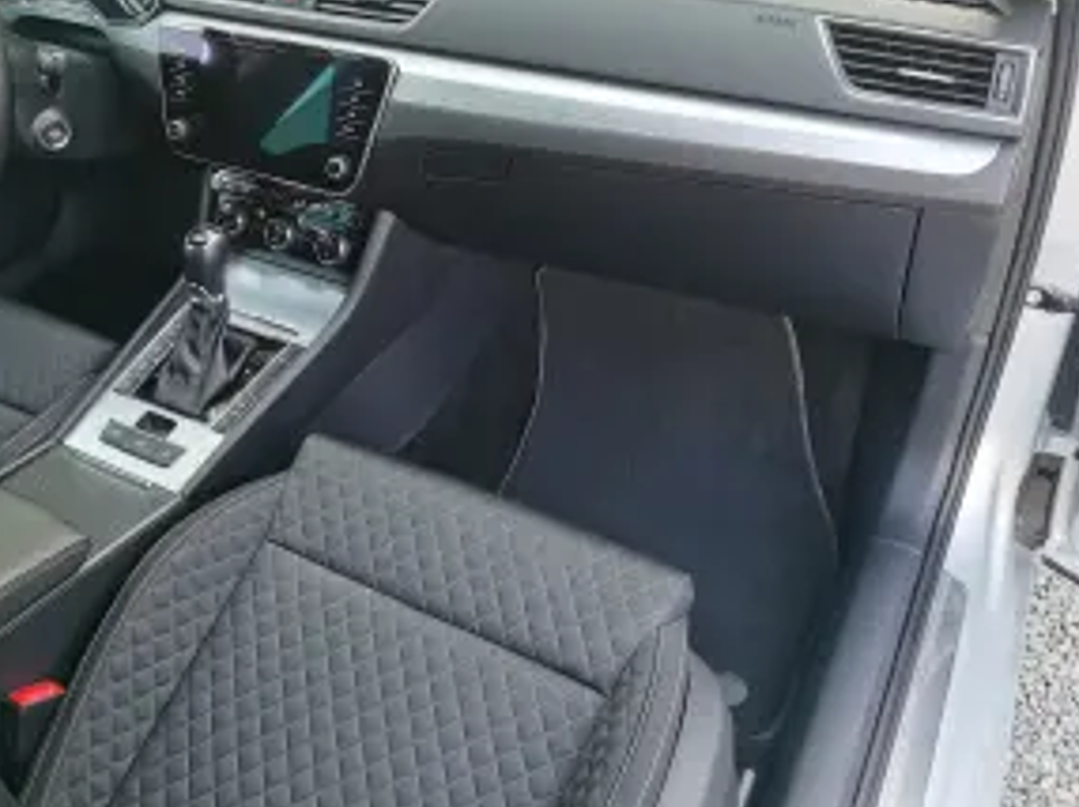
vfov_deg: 41.5
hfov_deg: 53.5
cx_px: 411
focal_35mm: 34
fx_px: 1059
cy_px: 321
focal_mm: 5.56
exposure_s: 1/100
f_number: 1.6
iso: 100
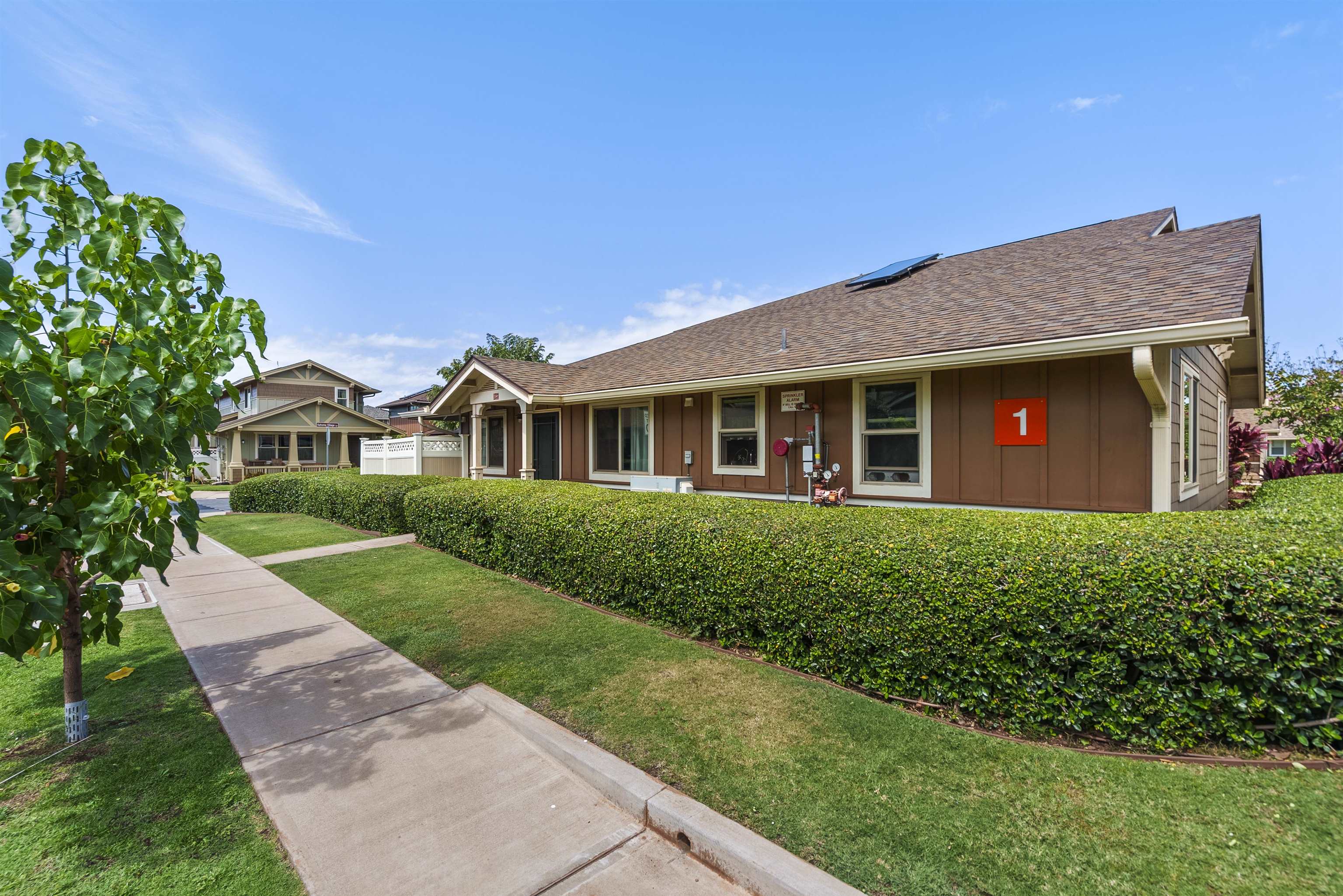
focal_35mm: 16
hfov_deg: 96.7
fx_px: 597
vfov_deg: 73.8
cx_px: 672
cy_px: 448
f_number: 8
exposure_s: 1/250
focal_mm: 16
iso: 100
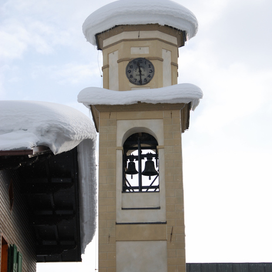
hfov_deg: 12.9
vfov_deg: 12.9
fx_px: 1200
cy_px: 135
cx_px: 135
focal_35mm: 135
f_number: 5.6
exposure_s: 1/500
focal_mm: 70
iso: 100
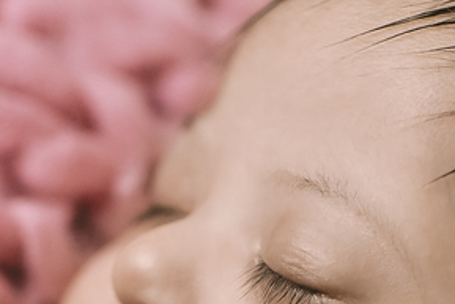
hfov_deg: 14.1
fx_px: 1833
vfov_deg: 9.2
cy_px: 465
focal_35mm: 145
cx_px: 252
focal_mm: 35
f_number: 2.2
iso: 500
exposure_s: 1/200
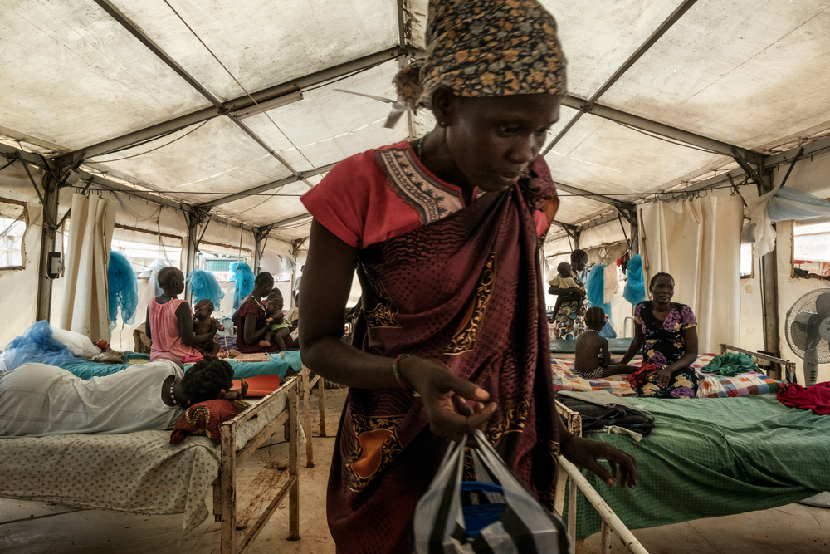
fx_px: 553
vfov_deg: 53.1
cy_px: 277
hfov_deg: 73.7
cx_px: 415
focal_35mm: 24
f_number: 14
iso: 800
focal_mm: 16
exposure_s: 1/160
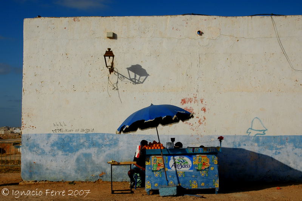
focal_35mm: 52
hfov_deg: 37.9
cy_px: 100
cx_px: 151
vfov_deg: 25.7
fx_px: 440
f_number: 25
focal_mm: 35
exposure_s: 1/125
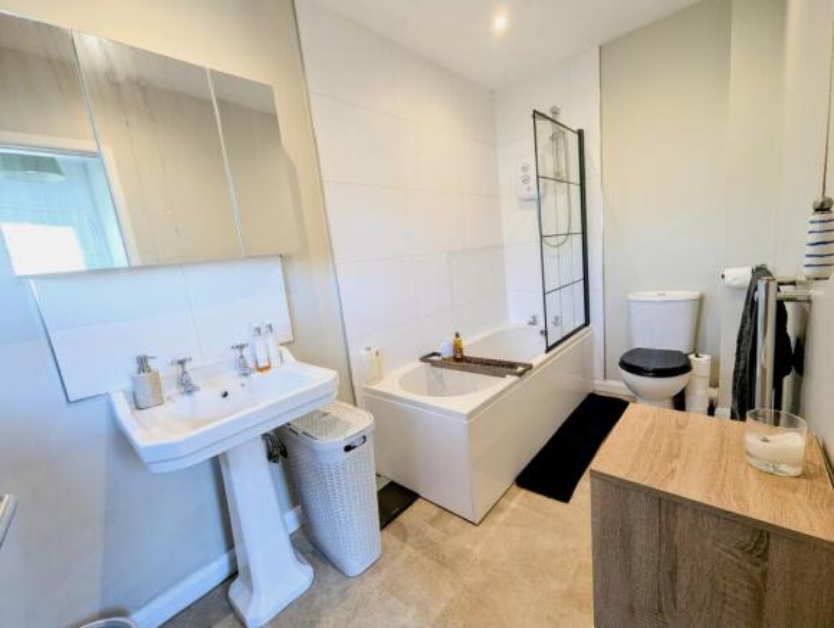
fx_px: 314
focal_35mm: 13
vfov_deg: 90.1
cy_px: 314
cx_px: 417
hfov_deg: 106.1
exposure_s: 1/25
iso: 56
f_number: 2.2
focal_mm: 1.95
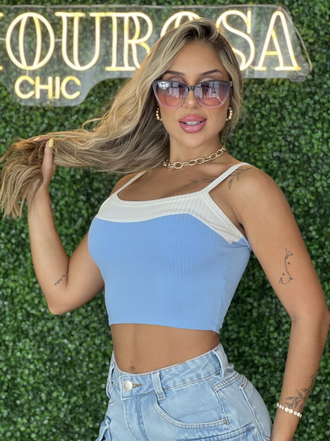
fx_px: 979
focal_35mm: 77
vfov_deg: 25.3
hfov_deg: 19.1
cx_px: 165
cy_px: 220
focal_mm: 9
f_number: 2.8
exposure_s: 1/120
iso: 100
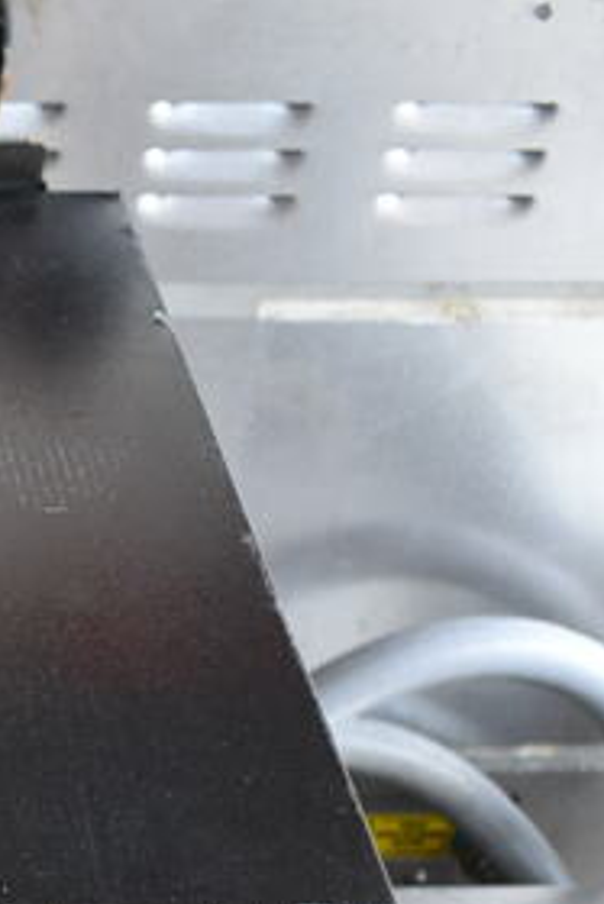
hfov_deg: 14.5
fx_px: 2212
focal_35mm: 88
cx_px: -317
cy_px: 980
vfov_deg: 21.9
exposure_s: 1/30
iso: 160
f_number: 3.5
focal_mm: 18
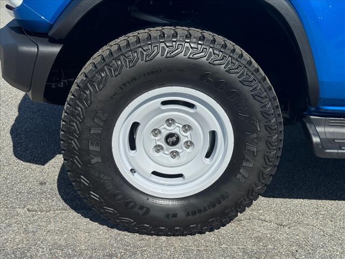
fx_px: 478
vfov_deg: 30.3
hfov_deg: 39.7
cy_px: 130
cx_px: 172
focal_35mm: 48
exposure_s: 1/7937
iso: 64
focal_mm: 6.76
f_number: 1.78
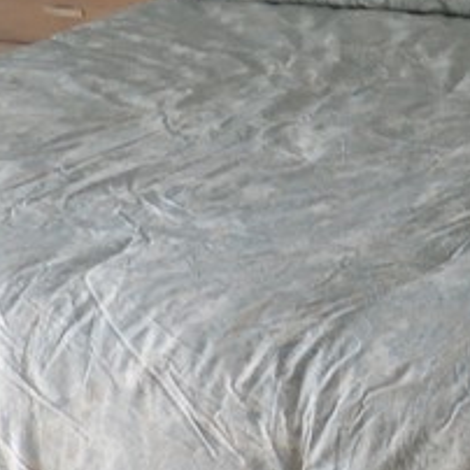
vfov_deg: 15.1
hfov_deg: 14.7
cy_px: -72
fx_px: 1720
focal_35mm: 112
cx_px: 649
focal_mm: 4.5
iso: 160
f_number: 3
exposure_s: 1/60
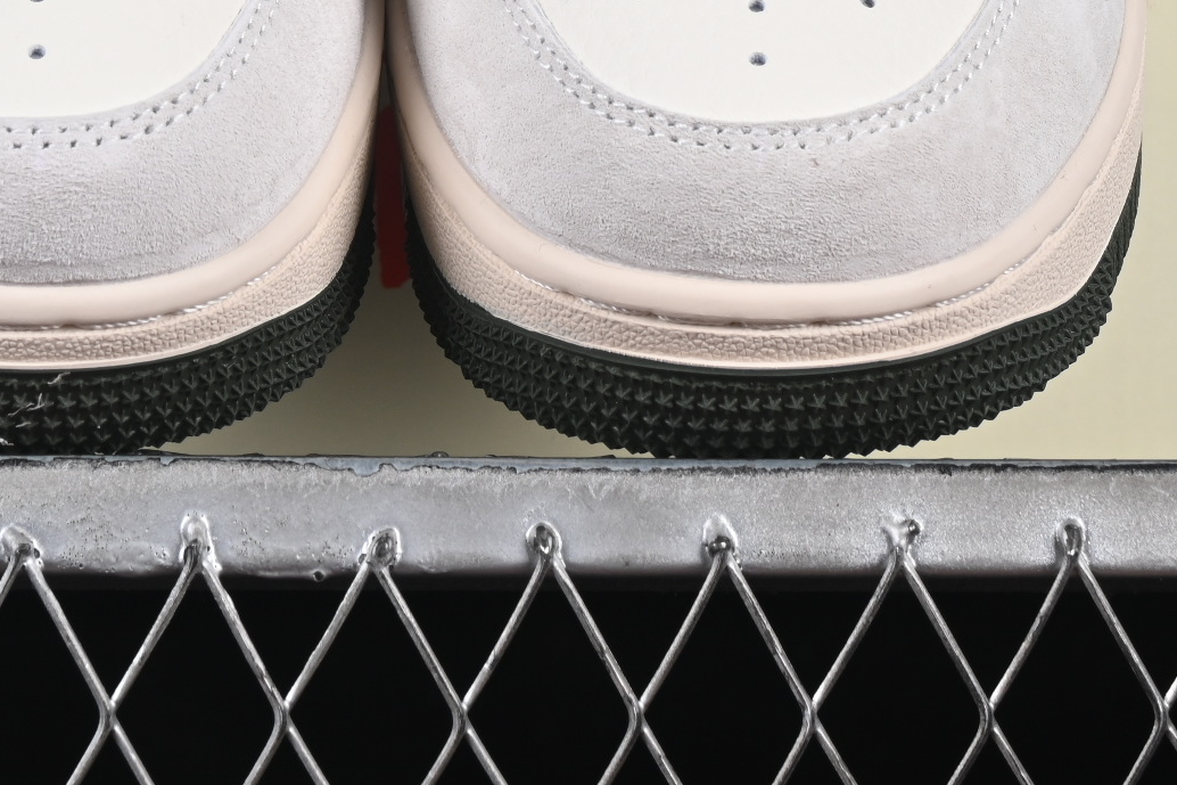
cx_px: 374
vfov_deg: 6.7
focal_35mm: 202
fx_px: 6603
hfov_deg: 10.2
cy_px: -203
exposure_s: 1/80
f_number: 8
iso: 160
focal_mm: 50
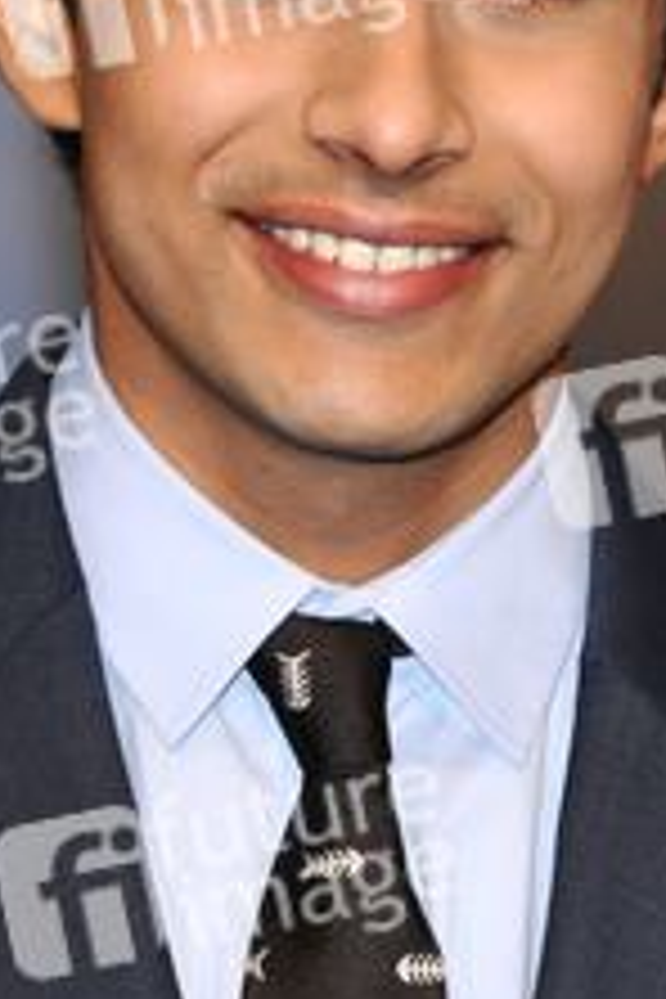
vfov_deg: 4.6
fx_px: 12373
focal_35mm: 446
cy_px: 198
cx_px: 358
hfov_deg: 3.1
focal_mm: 165
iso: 320
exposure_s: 1/200
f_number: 4.5
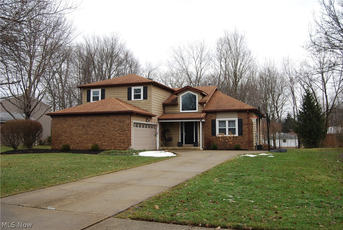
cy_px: 115
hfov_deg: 55.0
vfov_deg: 38.5
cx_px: 172
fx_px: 329
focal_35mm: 34
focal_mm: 23
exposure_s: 1/125
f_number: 5.6
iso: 100
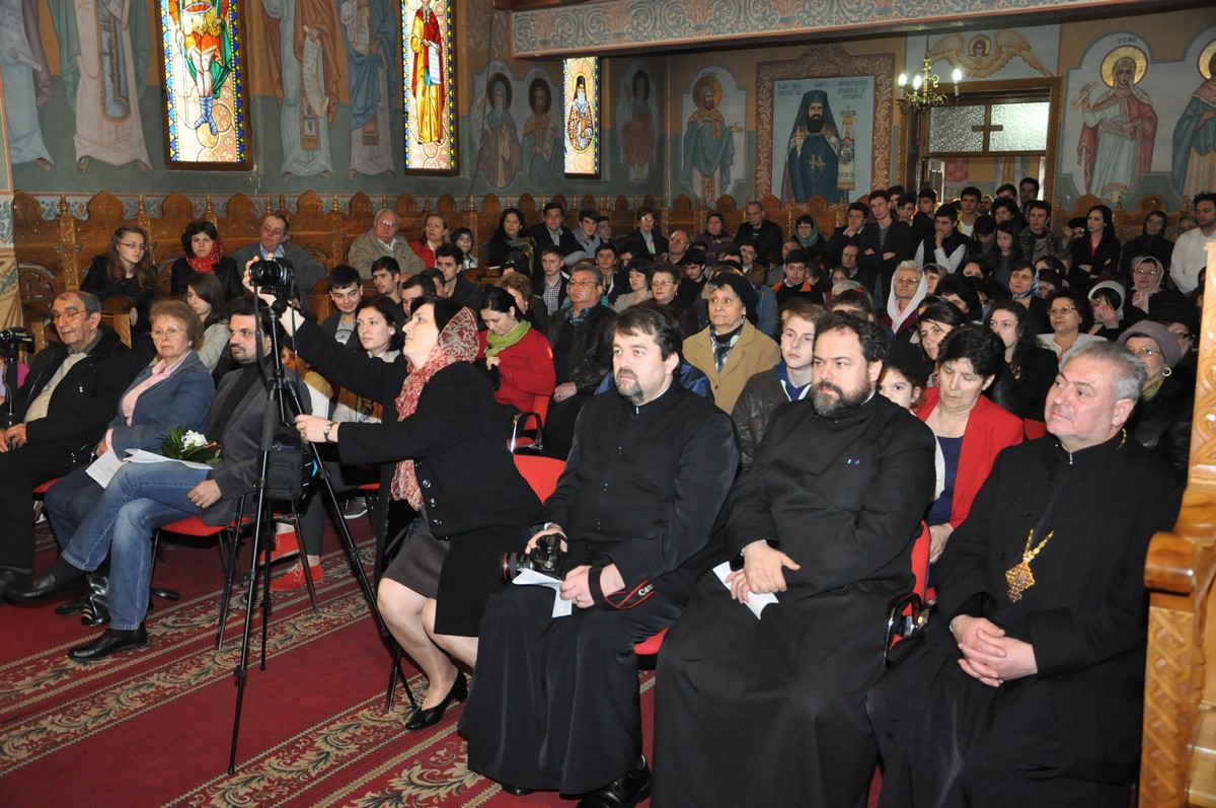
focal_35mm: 33
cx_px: 608
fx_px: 1113
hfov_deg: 57.3
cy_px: 404
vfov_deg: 39.9
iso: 1600
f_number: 4
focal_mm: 22
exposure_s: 1/50
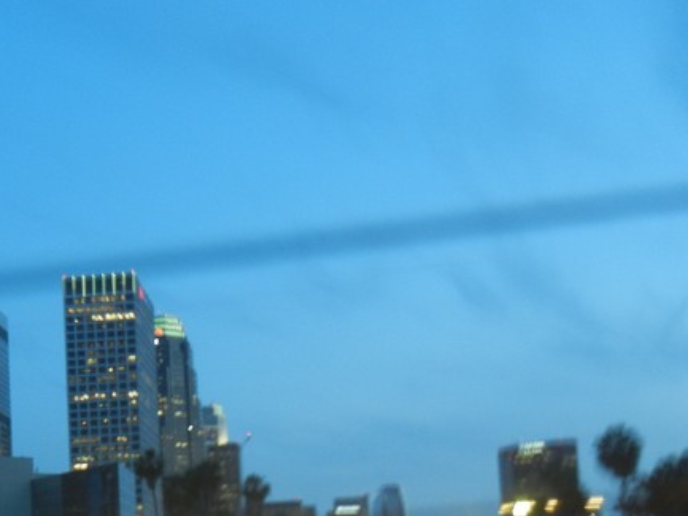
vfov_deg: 20.2
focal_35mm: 71
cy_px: 497
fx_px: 1412
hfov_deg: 26.9
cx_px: 154
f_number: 3.5
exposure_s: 1/5.7
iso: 200
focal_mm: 5.4
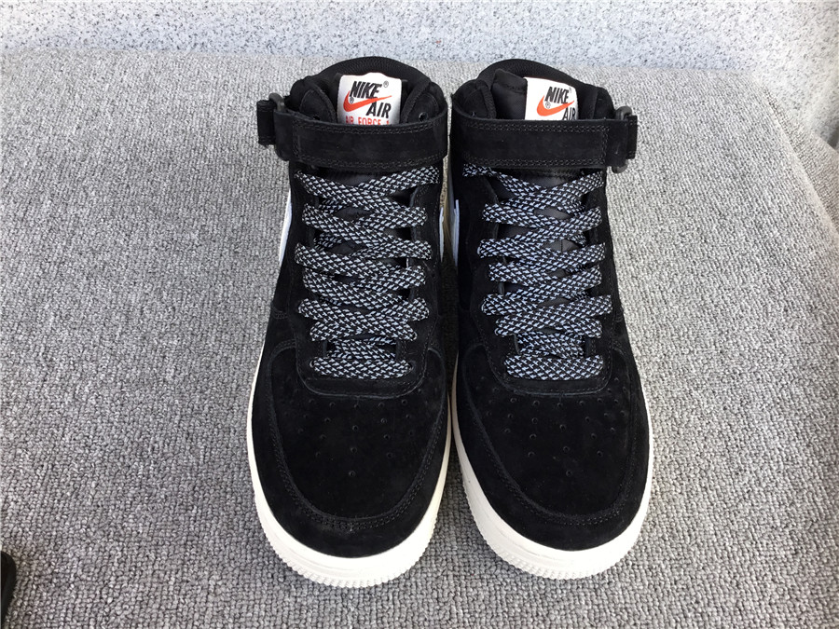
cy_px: 314
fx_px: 751
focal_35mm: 31
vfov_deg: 45.4
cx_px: 420
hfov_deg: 58.4
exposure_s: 1/100
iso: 25
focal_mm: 3.3
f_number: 2.4
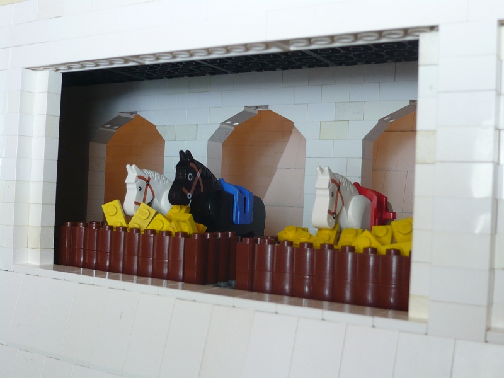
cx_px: 252
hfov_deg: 43.9
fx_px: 626
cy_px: 189
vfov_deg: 33.6
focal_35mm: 43
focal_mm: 7
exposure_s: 1/30
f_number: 3.4
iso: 100
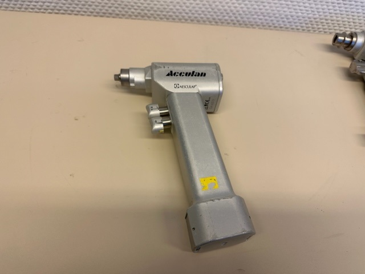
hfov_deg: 71.6
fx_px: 253
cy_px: 137
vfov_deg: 56.8
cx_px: 182
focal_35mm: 24
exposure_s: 1/181
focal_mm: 6.86
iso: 64
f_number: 1.78
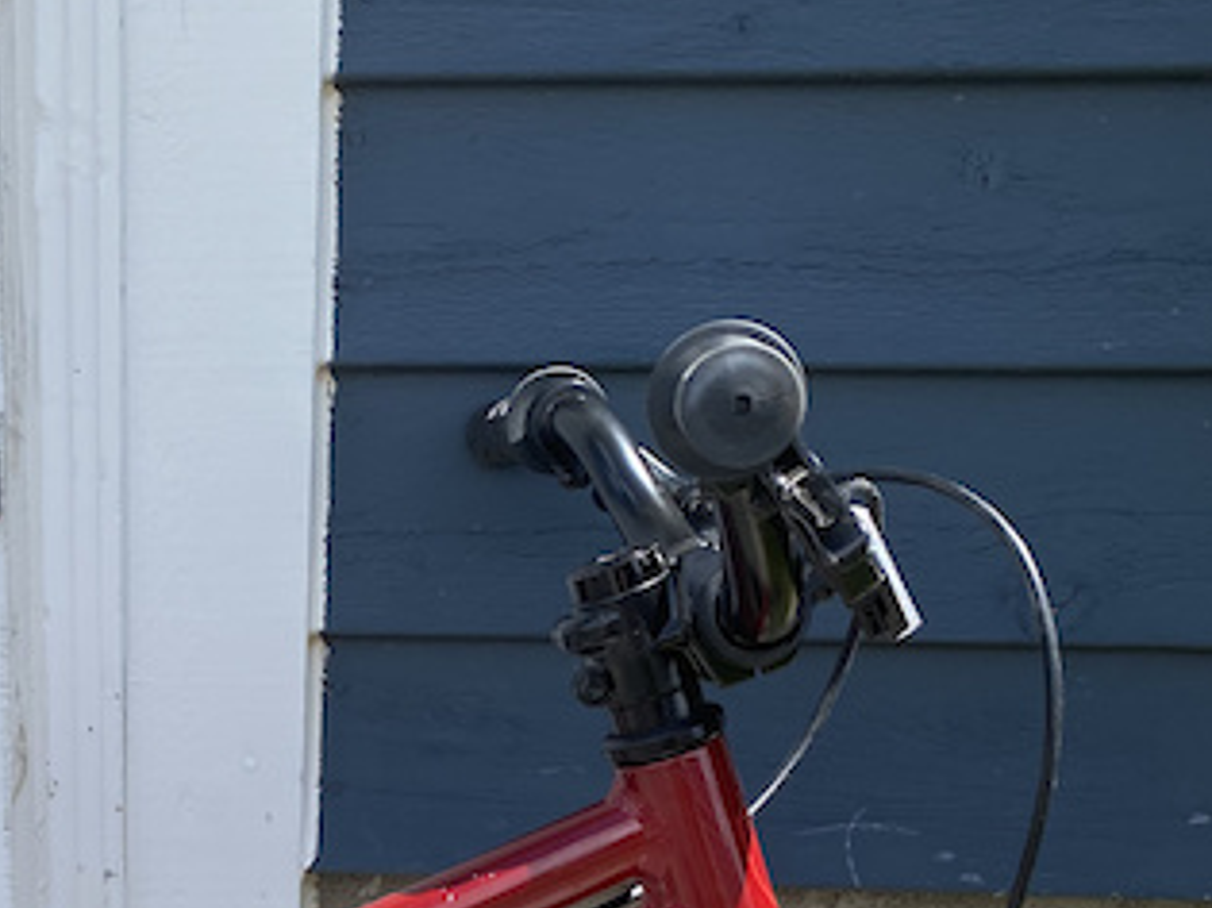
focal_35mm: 66
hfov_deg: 28.3
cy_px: 1104
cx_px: 127
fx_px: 2310
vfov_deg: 20.7
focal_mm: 4.25
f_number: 1.8
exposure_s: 1/1565
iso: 32
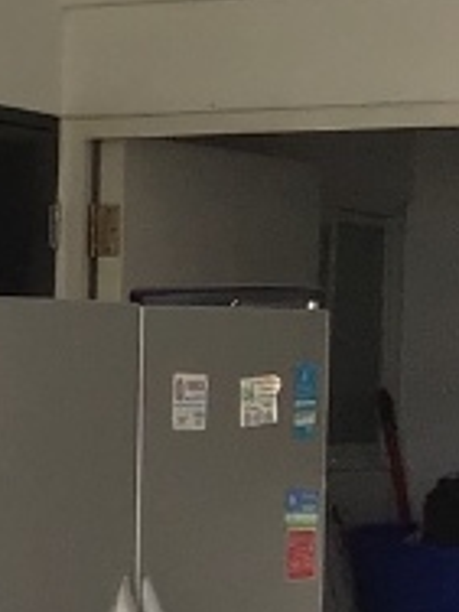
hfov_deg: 7.1
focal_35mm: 176
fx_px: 3112
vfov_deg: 11.2
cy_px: 423
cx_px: -1107
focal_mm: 3.3
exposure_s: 1/60
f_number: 2.4
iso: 32
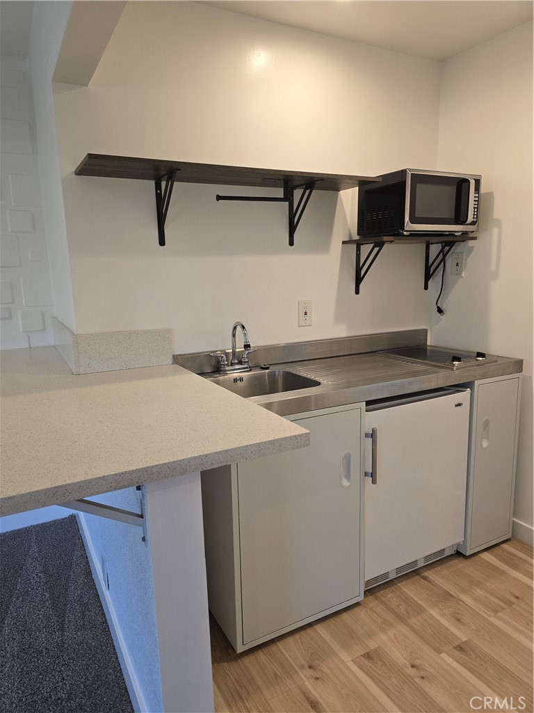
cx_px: 267
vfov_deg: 73.9
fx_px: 473
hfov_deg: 58.9
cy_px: 356
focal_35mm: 23
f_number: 1.7
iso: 200
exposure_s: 1/120
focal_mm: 6.3
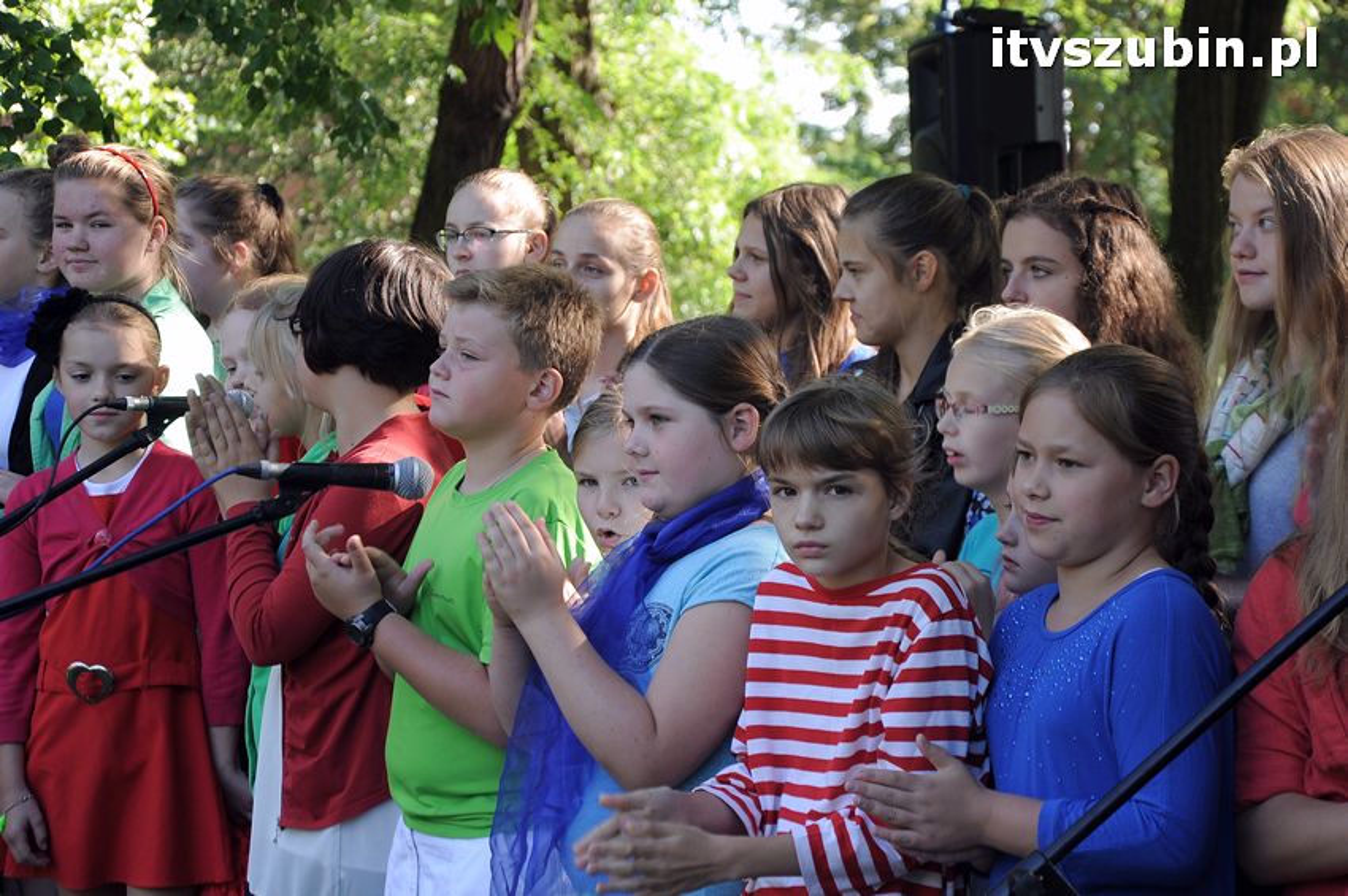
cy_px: 448
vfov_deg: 13.8
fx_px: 3703
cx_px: 674
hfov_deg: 20.6
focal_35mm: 99
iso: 400
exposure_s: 1/125
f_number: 5.3
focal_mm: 66
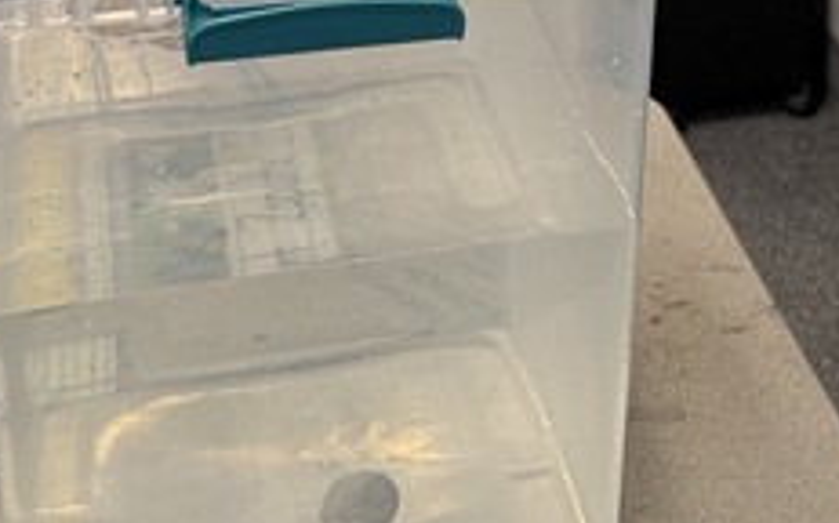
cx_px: 817
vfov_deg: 10.9
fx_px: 2582
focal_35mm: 113
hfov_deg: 18.0
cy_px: -392
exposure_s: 1/60
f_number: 1.78
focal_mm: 6.76
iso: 125
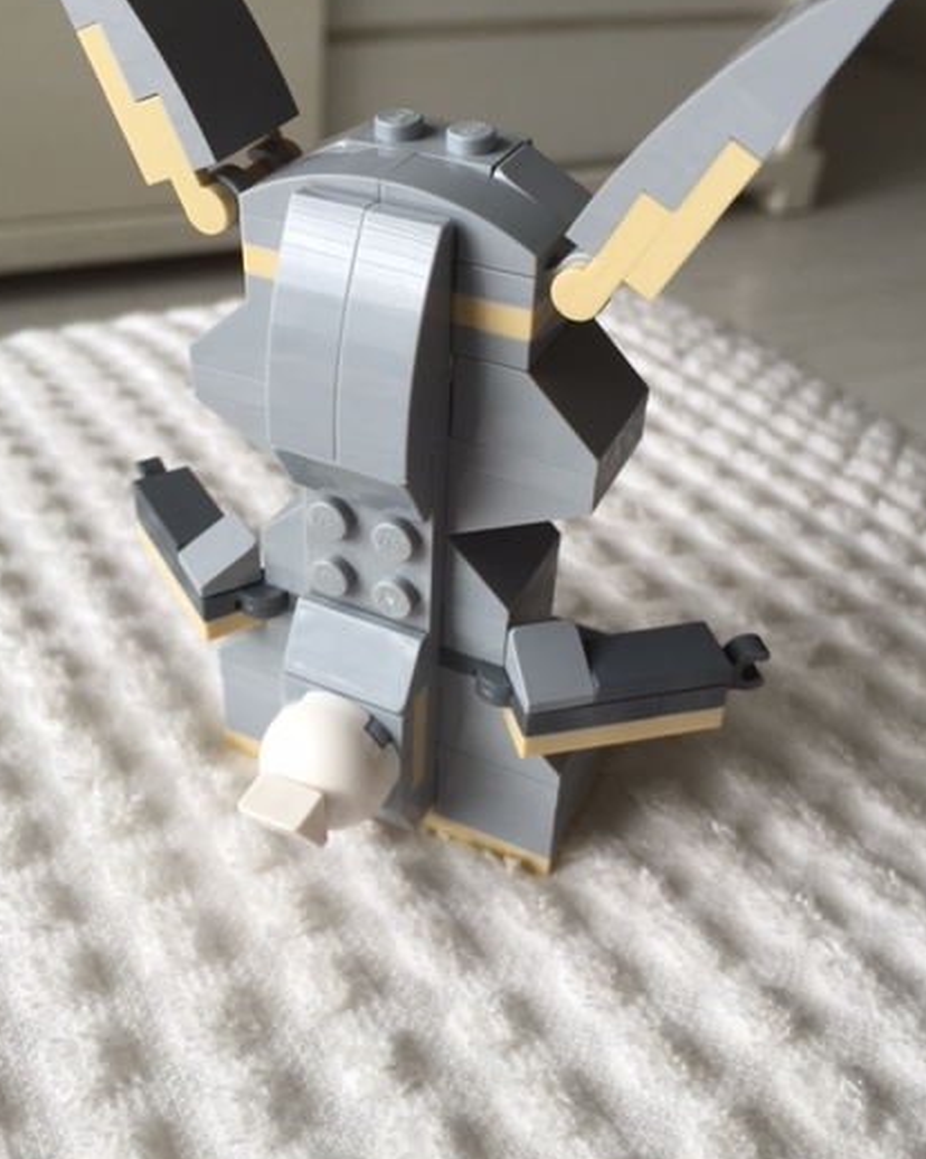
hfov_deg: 42.1
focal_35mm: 35
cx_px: 414
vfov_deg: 51.4
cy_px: 508
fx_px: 1200
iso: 40
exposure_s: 1/60
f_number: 2.2
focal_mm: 4.15
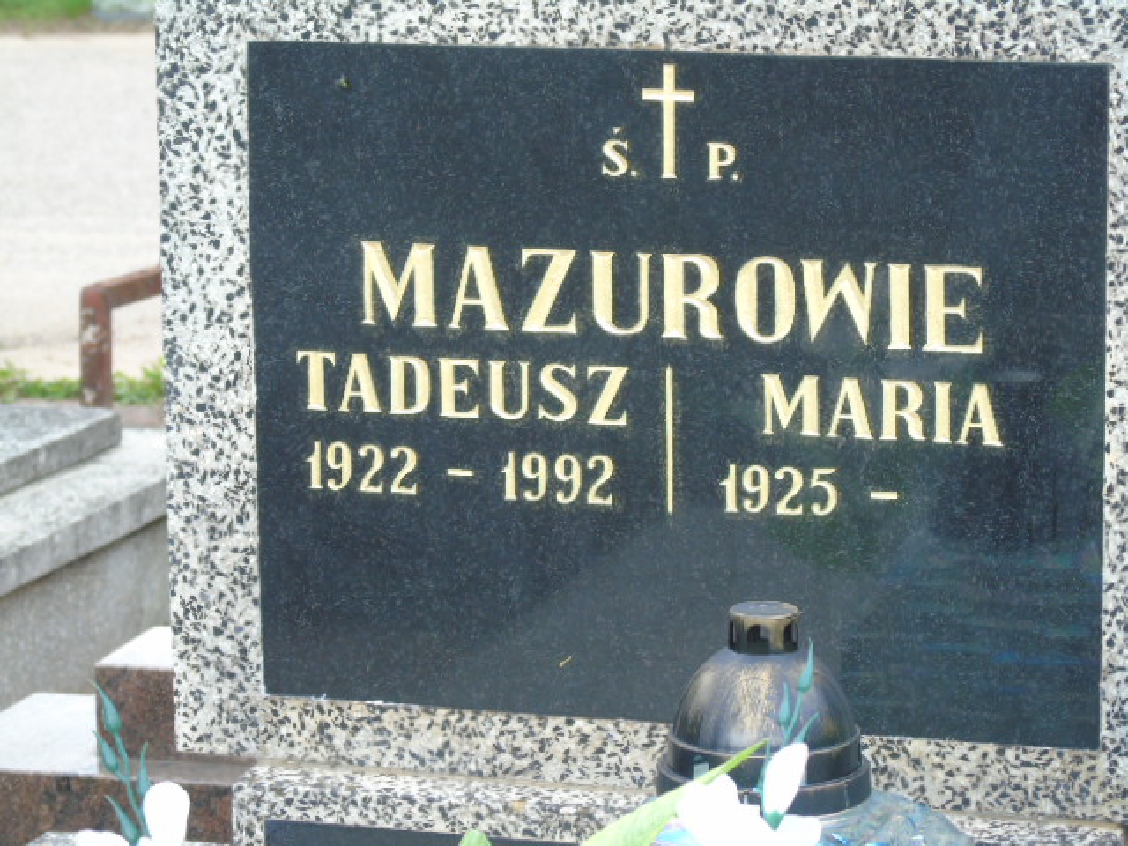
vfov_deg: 10.4
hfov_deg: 13.9
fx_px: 4627
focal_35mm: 142
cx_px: 564
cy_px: 423
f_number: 4.7
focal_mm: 25
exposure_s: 1/125
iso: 250
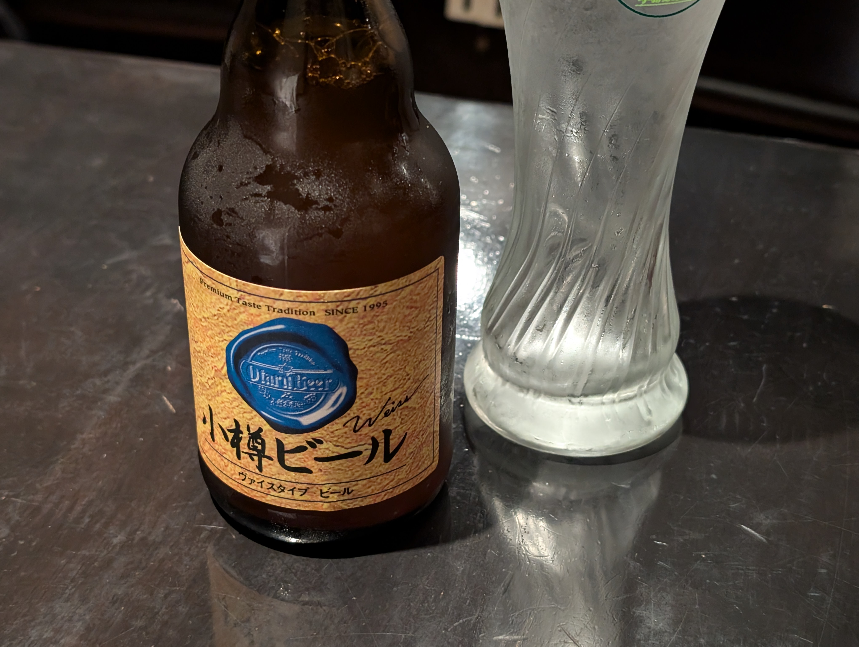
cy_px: 324
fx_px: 1218
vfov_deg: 29.7
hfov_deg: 38.9
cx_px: 430
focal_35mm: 49
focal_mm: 6.9
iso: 392
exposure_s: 1/20
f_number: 1.68
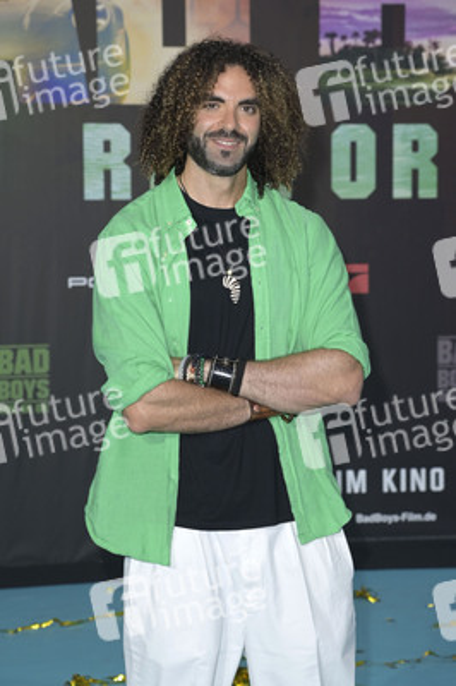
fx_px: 1808
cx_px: 228
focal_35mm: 95
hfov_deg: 14.4
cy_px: 343
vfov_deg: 21.5
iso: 320
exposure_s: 1/250
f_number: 5.6
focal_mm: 95
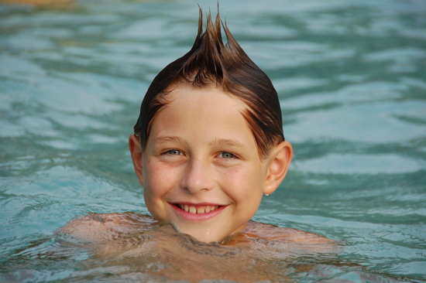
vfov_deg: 5.2
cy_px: 142
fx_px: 3104
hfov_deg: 7.9
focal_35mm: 262
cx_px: 213
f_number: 6.3
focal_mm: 175
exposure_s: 1/1000
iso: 800
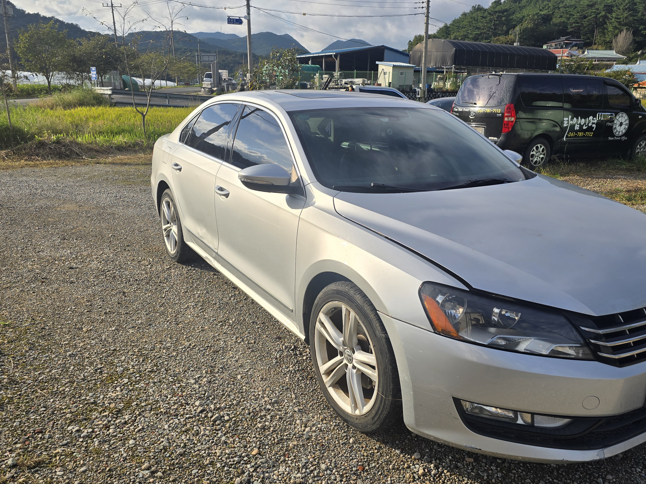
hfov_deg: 65.3
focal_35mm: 27
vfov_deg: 51.3
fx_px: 504
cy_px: 255
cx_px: 313
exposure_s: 1/1167
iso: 12
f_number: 1.7
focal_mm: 6.3
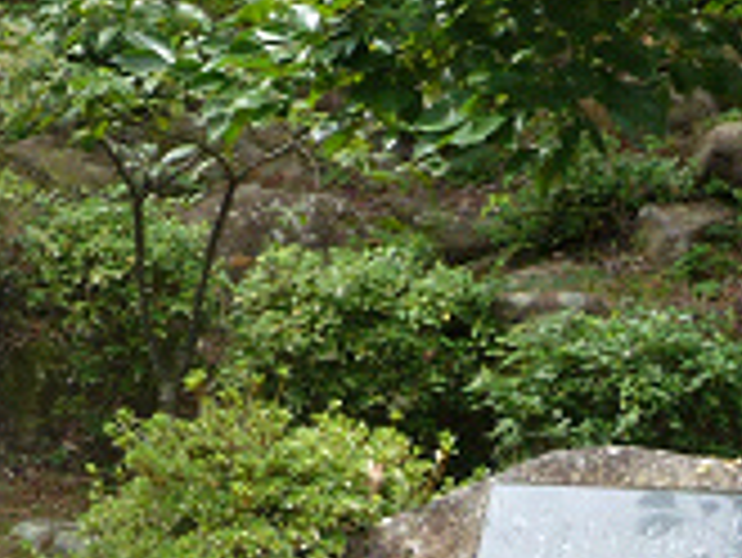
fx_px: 2124
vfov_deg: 14.9
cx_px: -209
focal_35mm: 99
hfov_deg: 18.5
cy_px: 133
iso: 100
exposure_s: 1/160
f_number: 3.3
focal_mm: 4.7
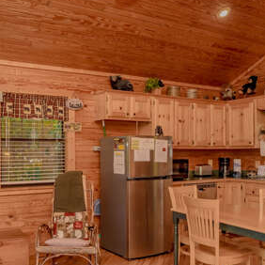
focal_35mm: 37
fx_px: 320
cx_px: 105
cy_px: 151
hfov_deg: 44.7
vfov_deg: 44.8
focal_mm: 16
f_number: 8
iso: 800
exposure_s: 1/200
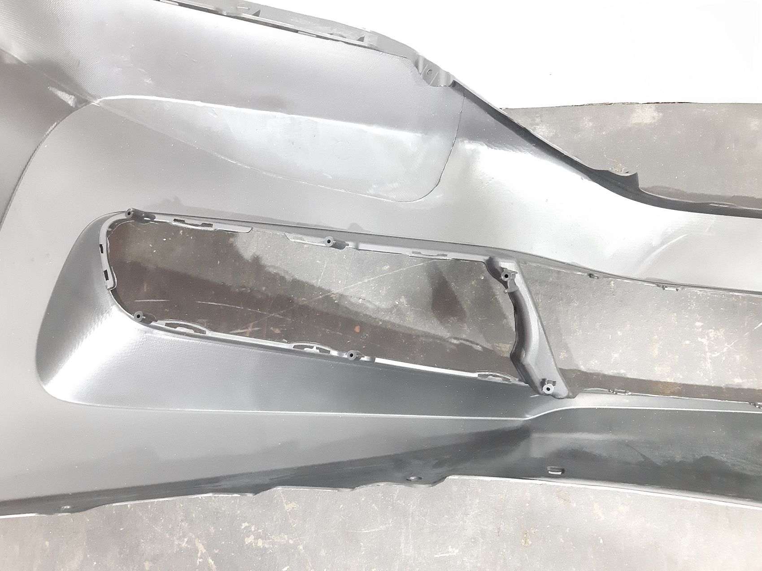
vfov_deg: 51.3
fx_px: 594
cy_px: 286
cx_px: 381
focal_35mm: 27
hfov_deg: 65.3
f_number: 1.7
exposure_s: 1/20
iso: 1000
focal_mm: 3.93
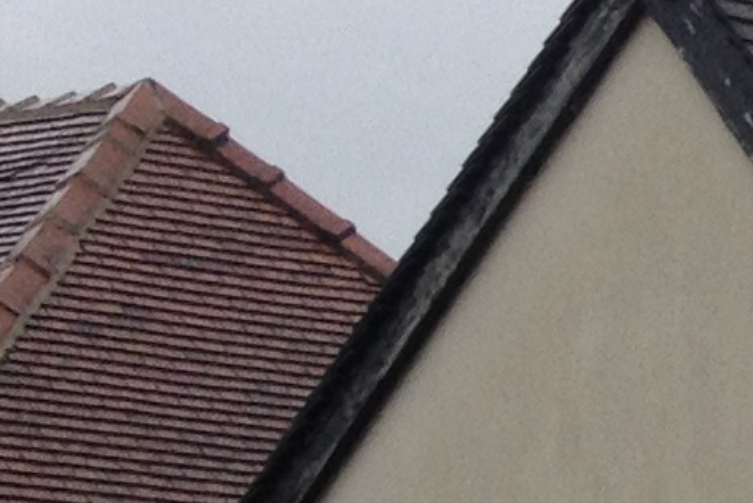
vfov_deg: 5.4
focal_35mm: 251
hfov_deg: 7.1
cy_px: 761
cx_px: 2476
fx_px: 5253
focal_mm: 4.28
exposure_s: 1/1126
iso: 50
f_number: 2.4
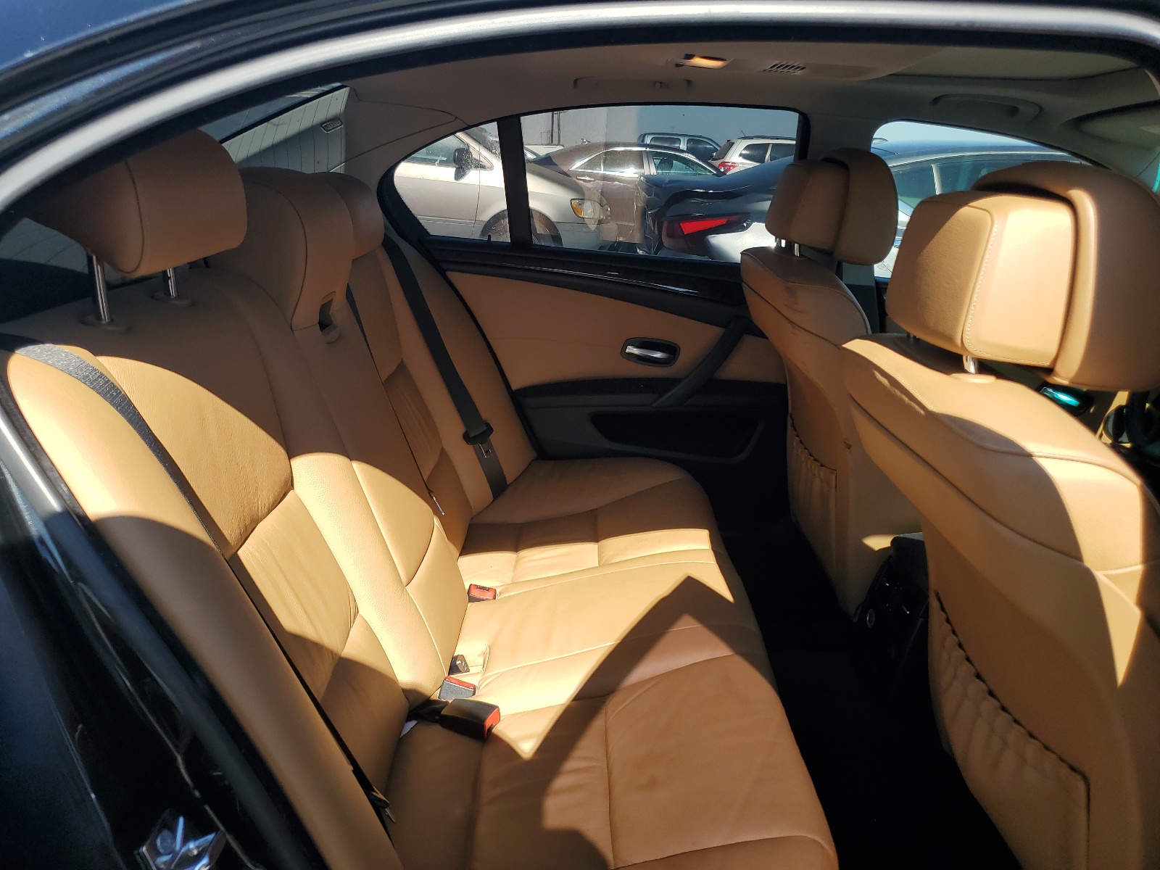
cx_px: 580
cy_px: 435
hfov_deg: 67.3
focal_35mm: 26
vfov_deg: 53.1
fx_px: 871
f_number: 1.5
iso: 50
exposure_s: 1/1250
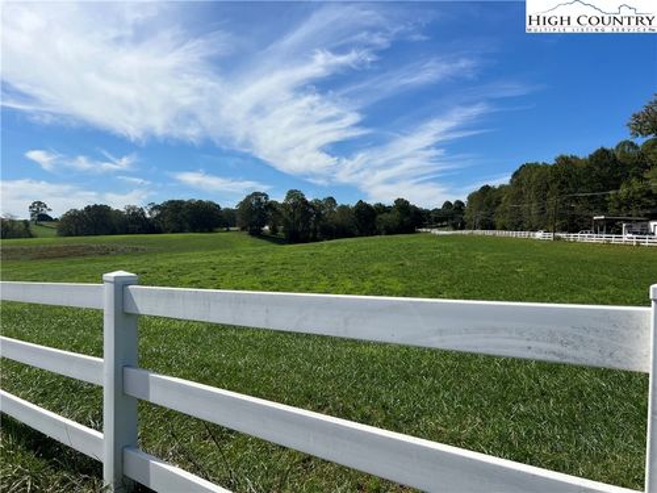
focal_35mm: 26
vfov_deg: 53.1
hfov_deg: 67.3
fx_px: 493
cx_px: 328
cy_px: 246
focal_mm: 5.7
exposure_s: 1/6993
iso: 50
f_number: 1.5
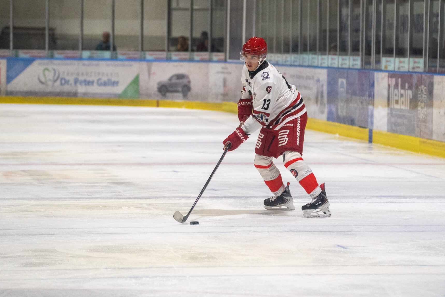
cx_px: 270
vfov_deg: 7.6
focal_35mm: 181
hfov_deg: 11.4
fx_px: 2237
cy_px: 113
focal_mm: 121
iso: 3200
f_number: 3.2
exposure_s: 1/1600
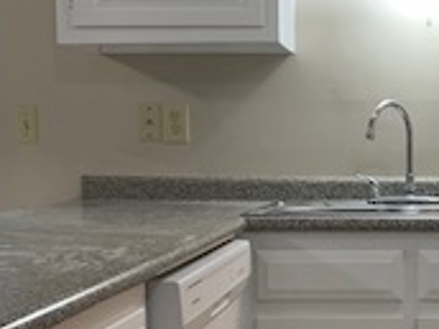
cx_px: 424
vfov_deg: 15.2
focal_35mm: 97
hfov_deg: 19.7
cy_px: 247
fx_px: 1230
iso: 100
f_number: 1.8
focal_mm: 4.25
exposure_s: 1/60
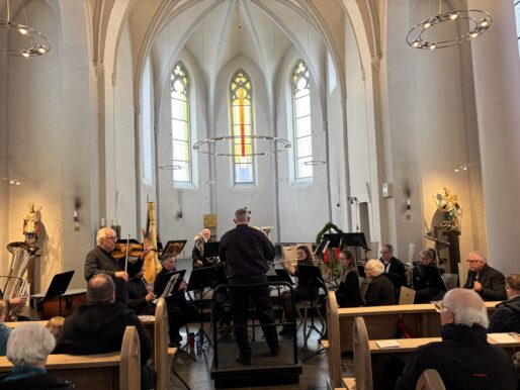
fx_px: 391
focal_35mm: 26
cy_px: 195
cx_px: 260
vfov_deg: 53.1
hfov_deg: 67.3
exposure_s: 1/50
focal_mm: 5.96
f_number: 1.6
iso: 160
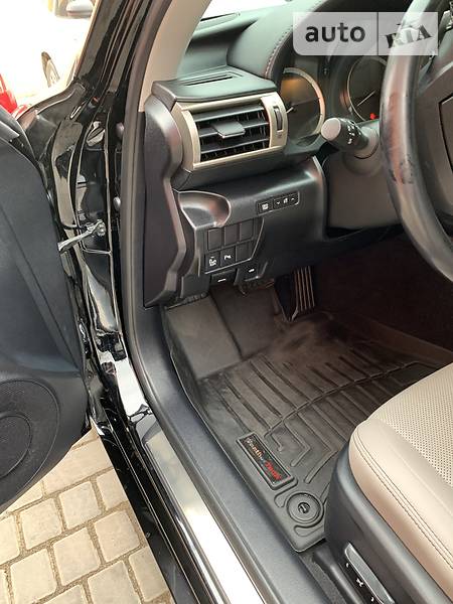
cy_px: 302
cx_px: 226
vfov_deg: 67.3
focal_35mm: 26
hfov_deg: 53.1
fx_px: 454
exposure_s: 1/60
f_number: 1.8
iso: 200
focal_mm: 4.2
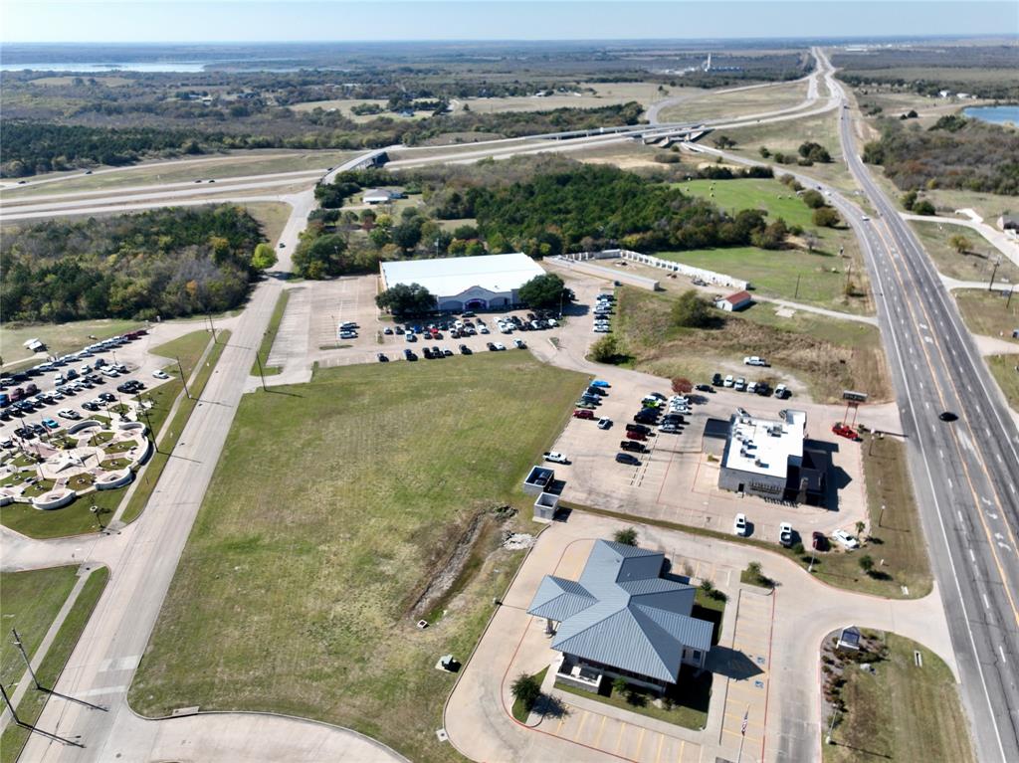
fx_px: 706
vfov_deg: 56.8
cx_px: 510
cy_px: 382
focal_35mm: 24
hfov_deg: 71.6
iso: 100
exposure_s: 1/1600
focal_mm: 12.29
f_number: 2.8
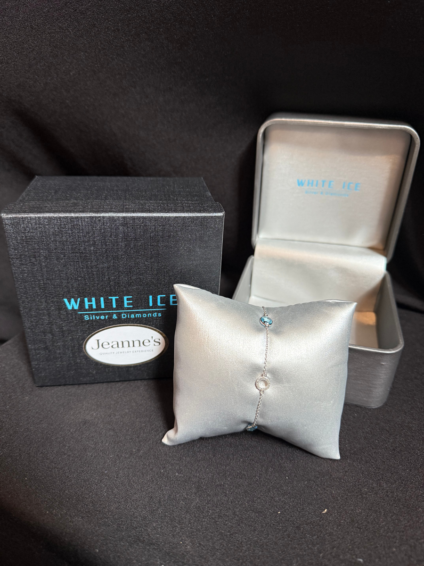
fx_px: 392
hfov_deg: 56.8
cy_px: 283
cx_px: 212
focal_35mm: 24
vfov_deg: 71.6
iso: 250
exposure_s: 1/60
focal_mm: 6.76
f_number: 1.78
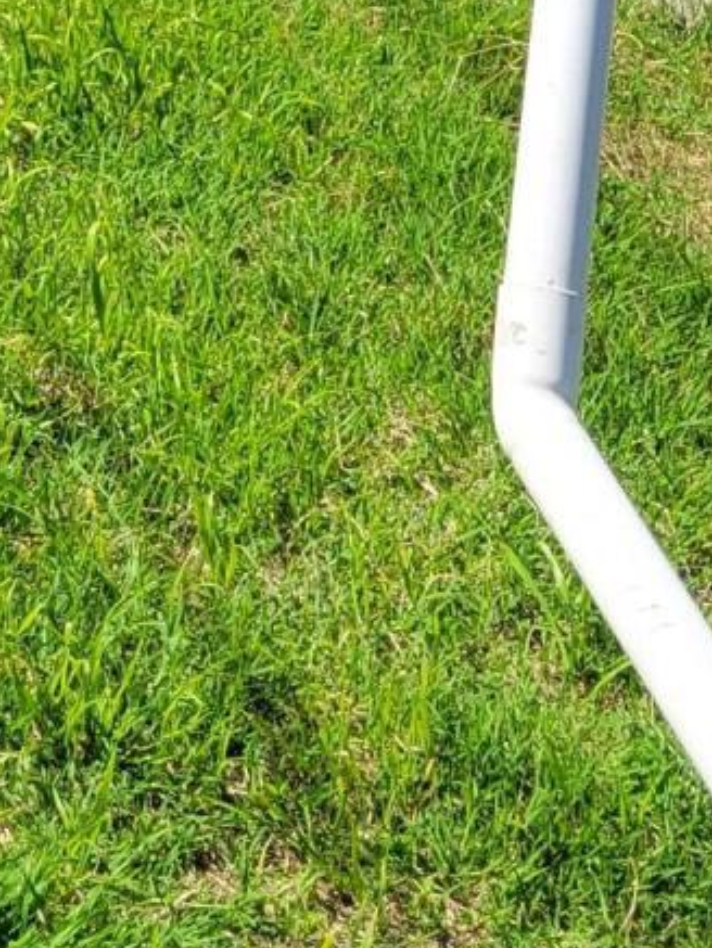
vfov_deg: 15.5
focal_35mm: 119
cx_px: -708
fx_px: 3262
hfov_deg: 11.3
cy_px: -373
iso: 40
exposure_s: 1/1714
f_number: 1.8
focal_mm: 5.4
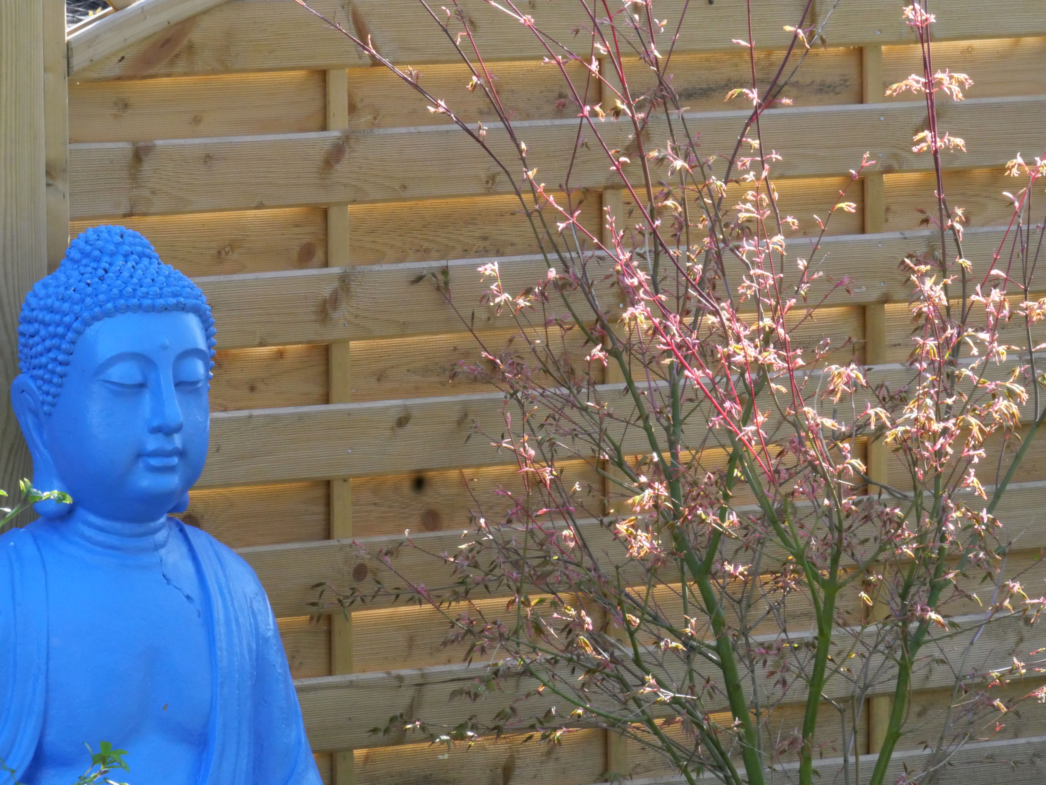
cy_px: 392
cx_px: 523
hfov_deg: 6.1
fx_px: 9790
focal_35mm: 324
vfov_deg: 4.6
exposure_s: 1/80
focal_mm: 162
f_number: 22
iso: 3200
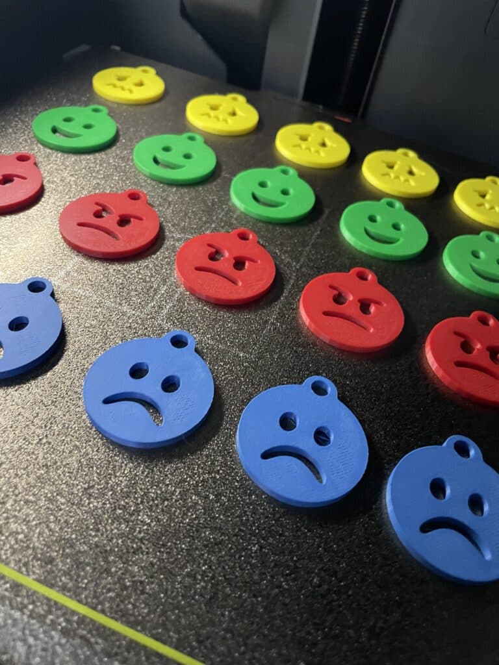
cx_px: 250
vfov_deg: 67.3
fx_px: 500
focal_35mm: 26
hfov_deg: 53.1
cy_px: 332
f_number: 1.6
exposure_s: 1/30
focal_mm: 4.2
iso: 640
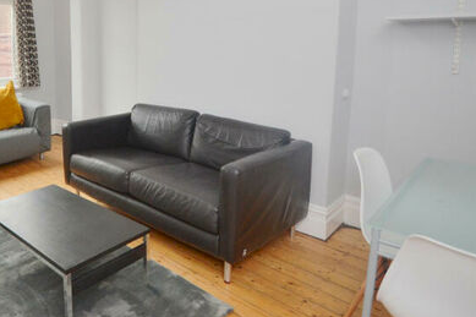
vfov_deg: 46.5
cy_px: 86
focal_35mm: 27
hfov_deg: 62.4
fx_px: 357
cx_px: 104
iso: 400
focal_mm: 10
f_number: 4.5
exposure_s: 1/80
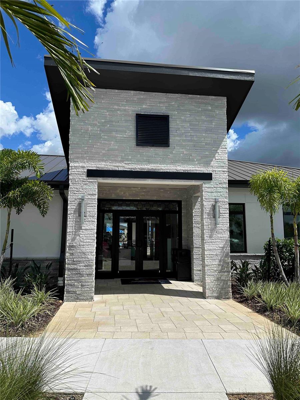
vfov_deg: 71.6
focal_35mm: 24
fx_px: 277
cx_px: 150
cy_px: 200
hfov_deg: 56.8
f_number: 1.78
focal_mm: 6.86
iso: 80
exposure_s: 1/8929
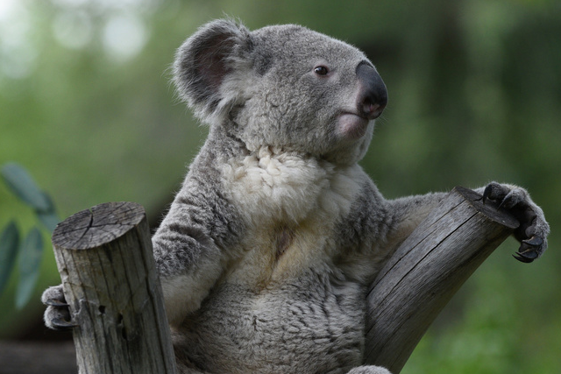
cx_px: 254
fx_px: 5845
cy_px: 203
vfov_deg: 3.7
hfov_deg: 5.5
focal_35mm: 375
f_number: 4
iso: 800
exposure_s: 1/400
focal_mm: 200
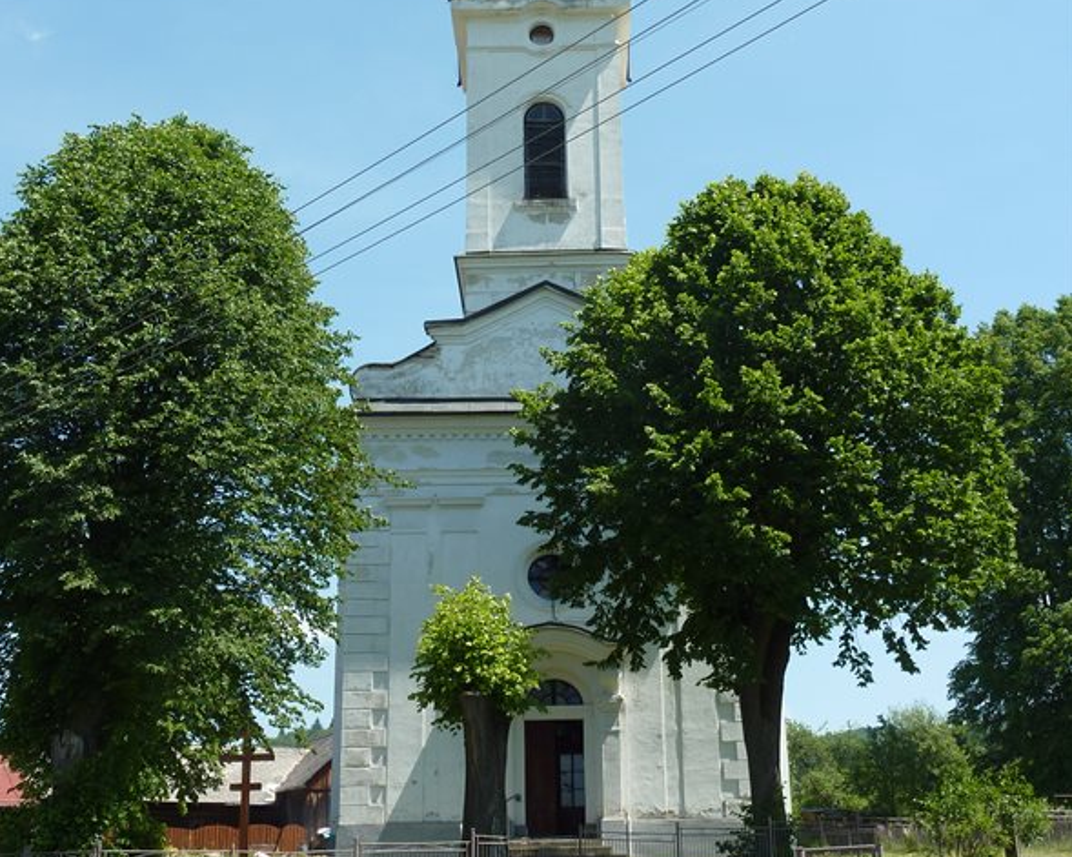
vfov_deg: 28.6
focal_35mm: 53
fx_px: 1681
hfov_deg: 35.4
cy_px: 351
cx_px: 531
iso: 80
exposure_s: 1/400
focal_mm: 6.5
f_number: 4
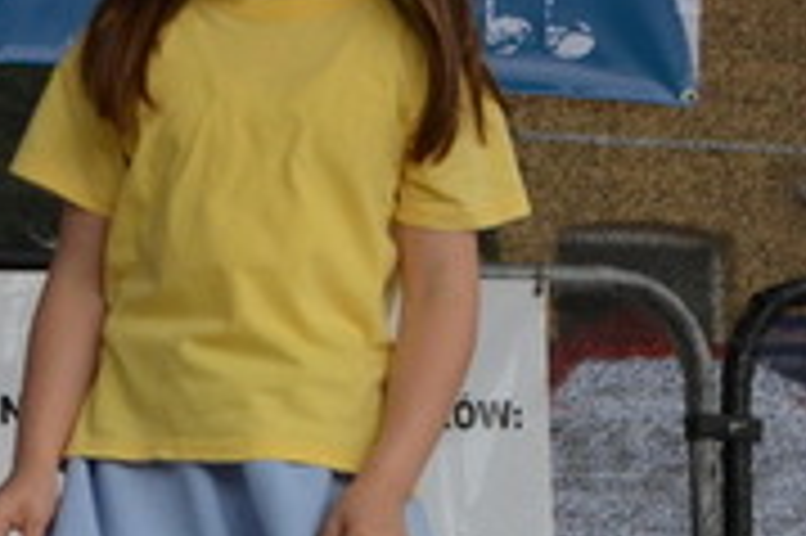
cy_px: 491
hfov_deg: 7.3
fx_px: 6106
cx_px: -689
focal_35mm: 273
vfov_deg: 5.0
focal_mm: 46
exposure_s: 1/1600
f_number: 5
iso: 800
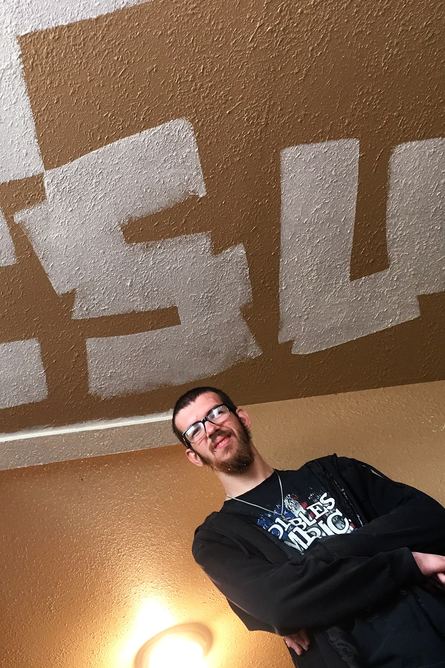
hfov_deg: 32.3
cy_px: 332
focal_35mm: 41
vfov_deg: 47.4
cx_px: 140
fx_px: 760
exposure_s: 1/15
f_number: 2.2
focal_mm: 4.15
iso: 32
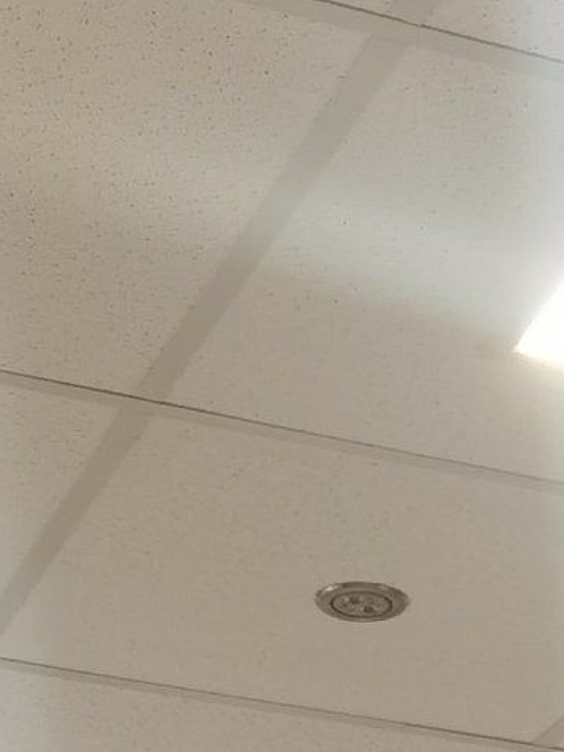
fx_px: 3367
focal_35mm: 155
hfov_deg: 9.4
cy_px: 1965
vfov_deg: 10.5
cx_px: 694
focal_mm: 6.71
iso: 160
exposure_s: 1/100
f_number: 1.9
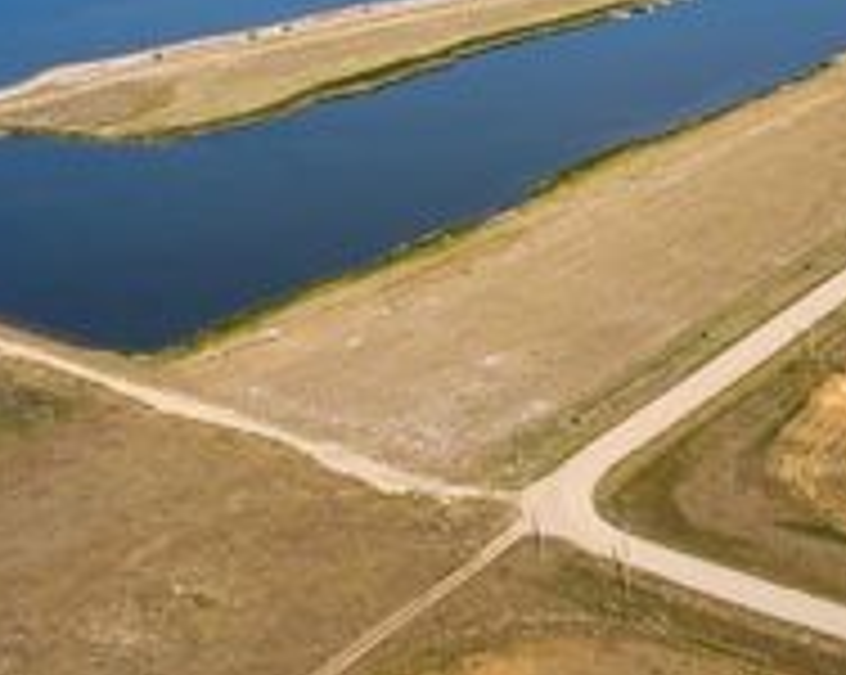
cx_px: 459
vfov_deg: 20.8
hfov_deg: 27.2
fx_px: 1751
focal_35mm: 70
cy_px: -52
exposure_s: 1/500
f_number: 6.3
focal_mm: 10.26
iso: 100
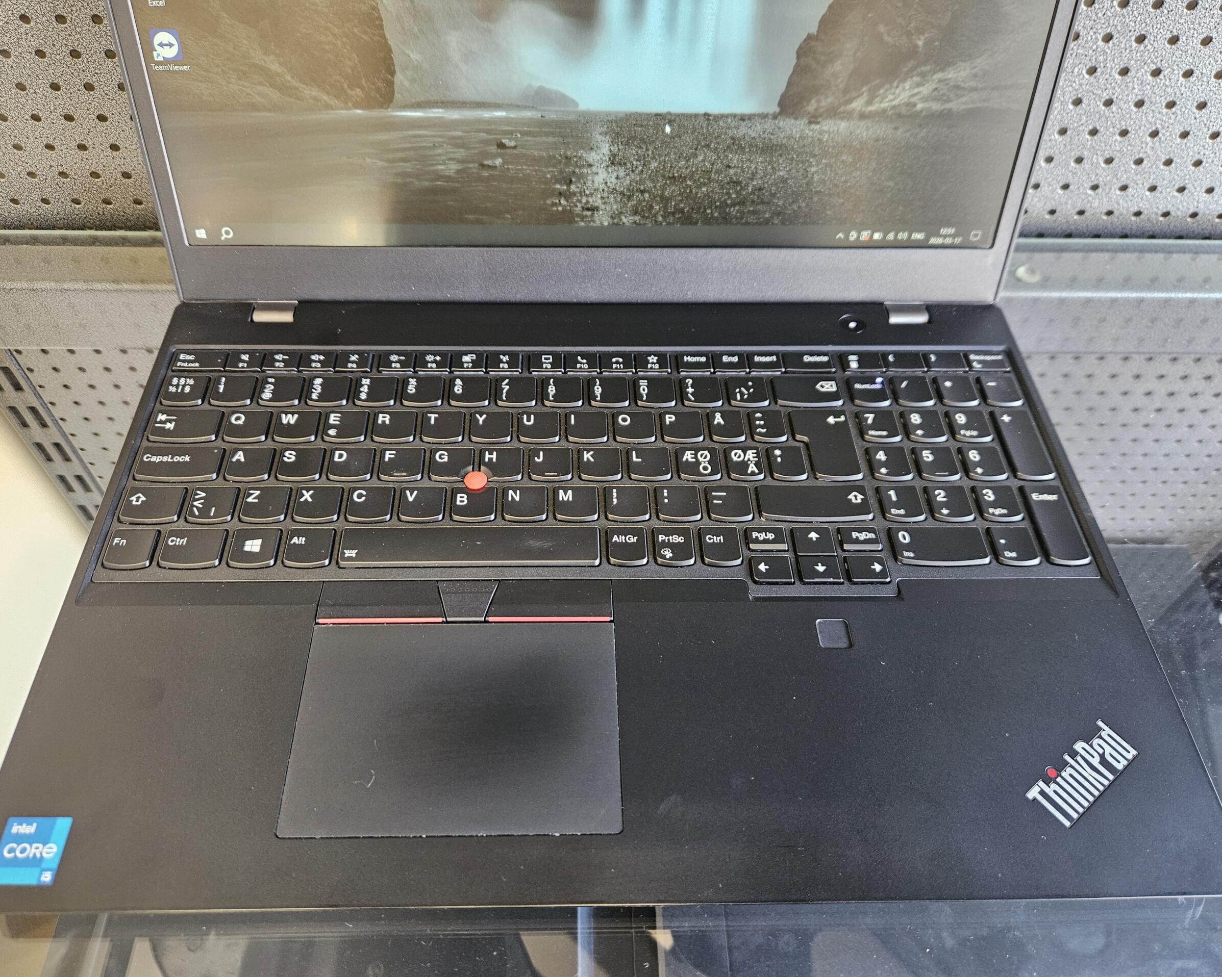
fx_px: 868
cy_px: 488
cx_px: 580
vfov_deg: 58.8
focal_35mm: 24
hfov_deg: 70.2
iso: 640
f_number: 1.8
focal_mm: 5.4
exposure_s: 1/50
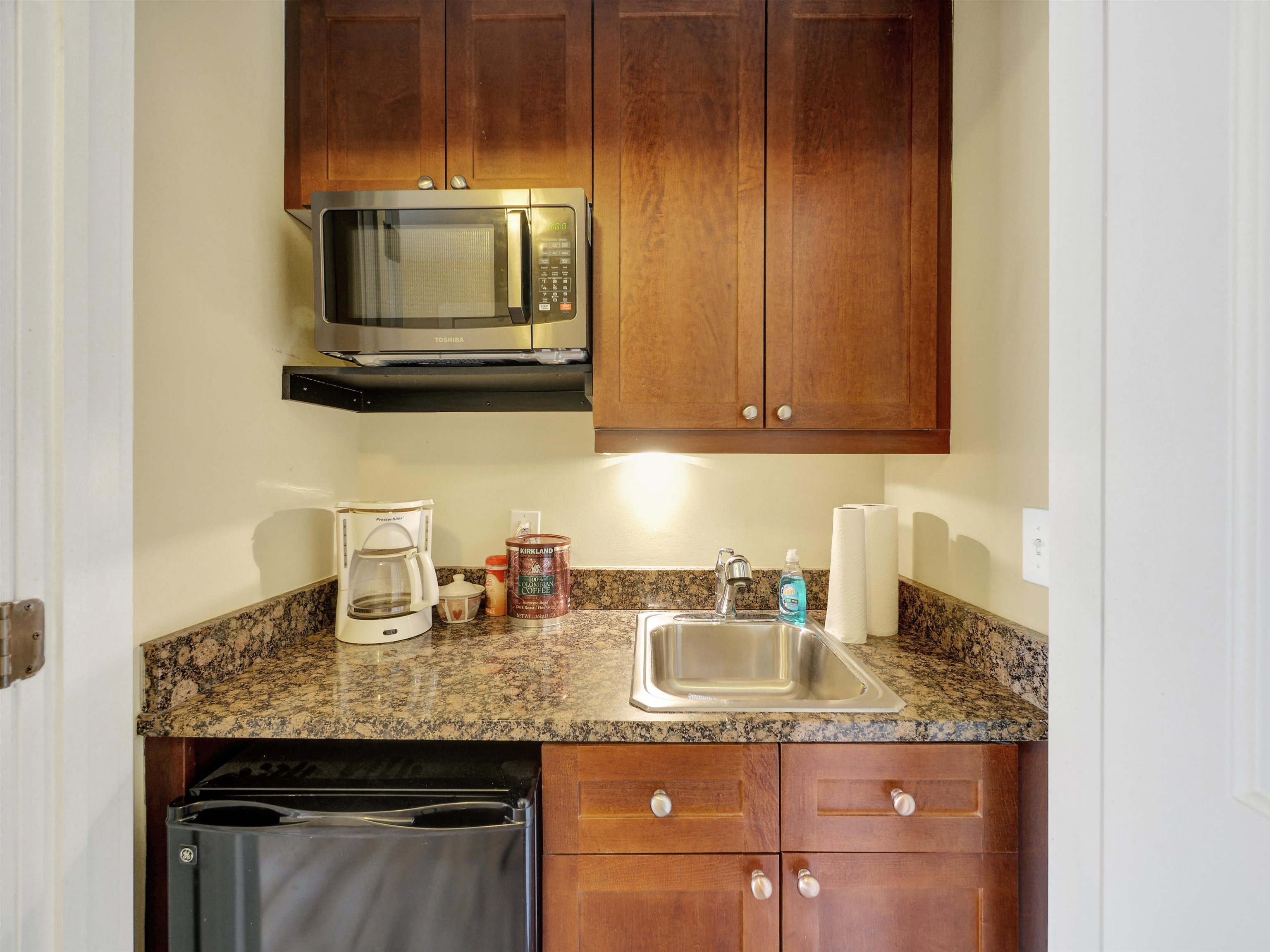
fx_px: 514
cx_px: 635
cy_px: 476
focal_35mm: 14
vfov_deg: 85.7
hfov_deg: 102.1
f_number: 4
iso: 400
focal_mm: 7
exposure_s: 1/3
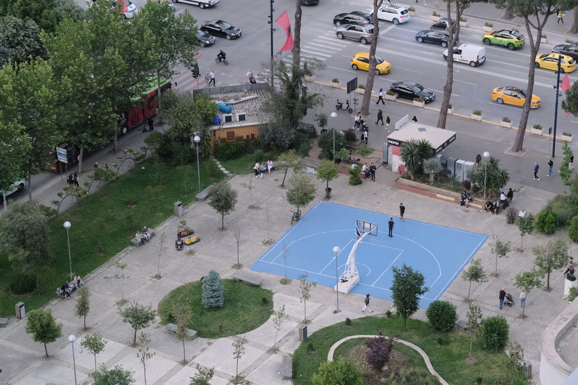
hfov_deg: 19.5
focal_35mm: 105
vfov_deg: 13.0
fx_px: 1686
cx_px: 289
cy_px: 192
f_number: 8
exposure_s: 1/210
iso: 3200
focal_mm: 70
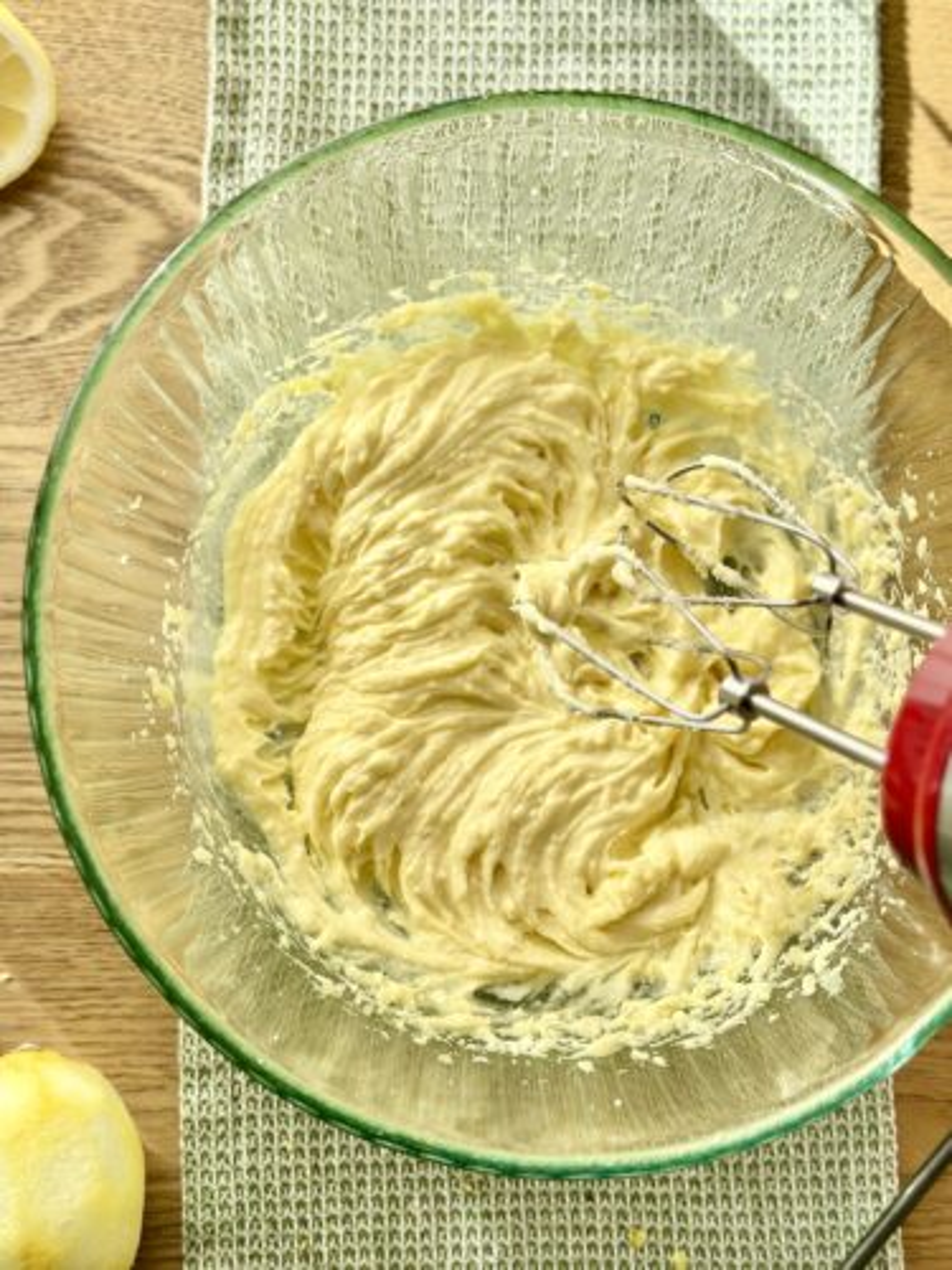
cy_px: 635
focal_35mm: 48
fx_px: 1760
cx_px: 476
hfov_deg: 30.3
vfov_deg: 39.7
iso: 80
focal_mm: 6.86
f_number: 1.78
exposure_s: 1/1517
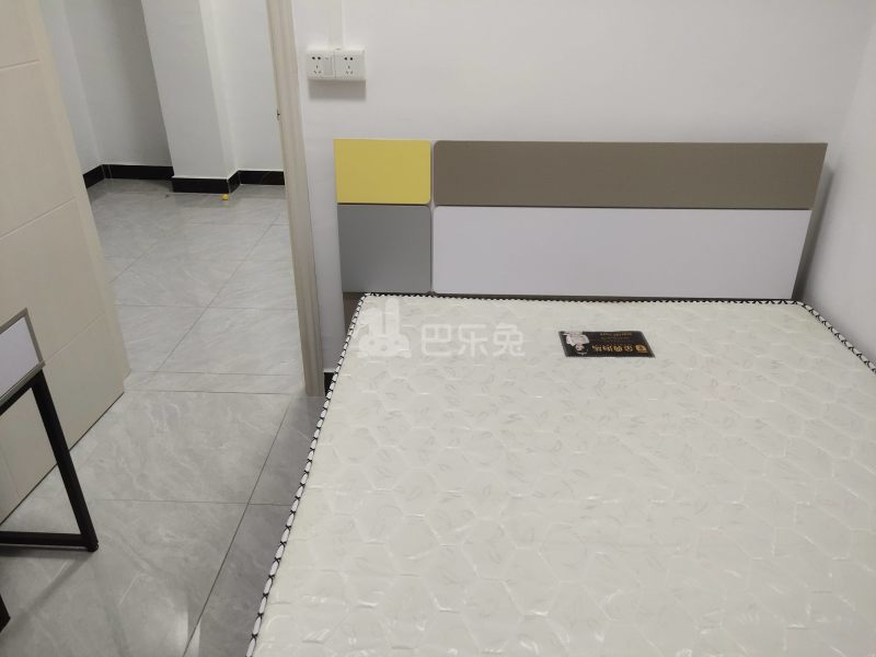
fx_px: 759
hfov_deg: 60.0
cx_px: 438
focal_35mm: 30
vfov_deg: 46.8
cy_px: 328
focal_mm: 4.35
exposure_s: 1/50
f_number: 1.8
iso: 267
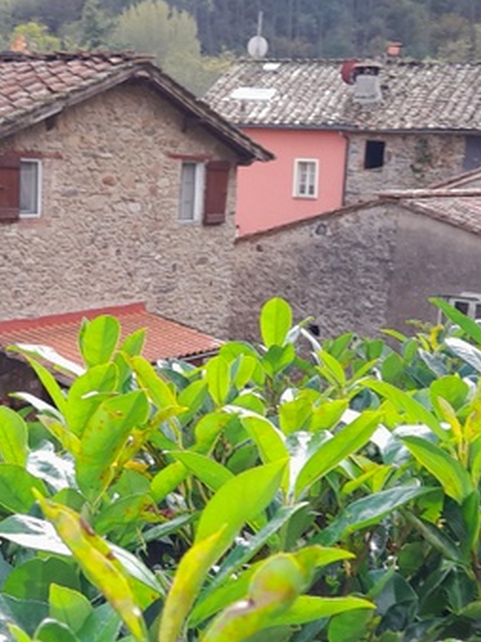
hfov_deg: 24.6
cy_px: 384
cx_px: 133
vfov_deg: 32.6
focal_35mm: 59
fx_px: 1094
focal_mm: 4.6
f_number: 2
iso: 20
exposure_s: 1/115
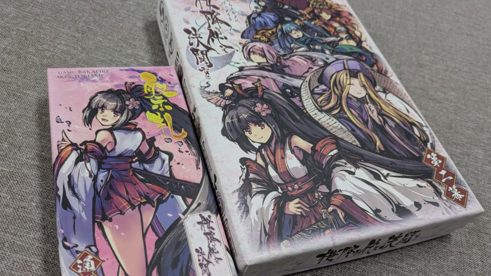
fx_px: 365
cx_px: 245
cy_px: 160
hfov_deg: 67.9
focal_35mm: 28
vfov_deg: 41.4
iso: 68
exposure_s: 1/60
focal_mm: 5.43
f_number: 1.89
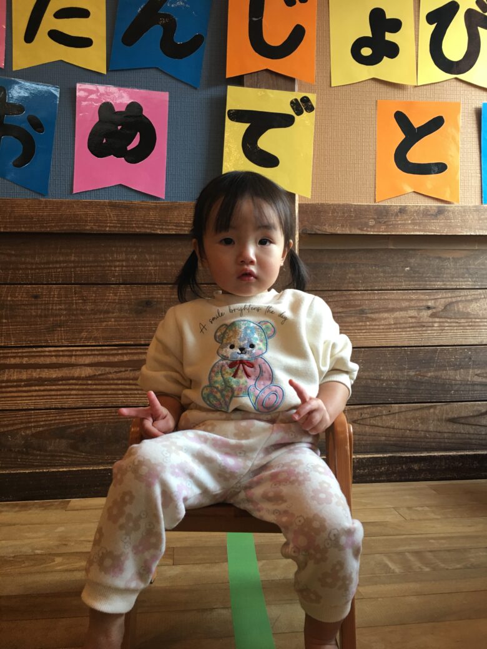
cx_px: 244
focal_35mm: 29
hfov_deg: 48.2
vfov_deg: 61.7
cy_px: 324
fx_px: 544
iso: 40
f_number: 2.2
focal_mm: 4.15
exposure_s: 1/30
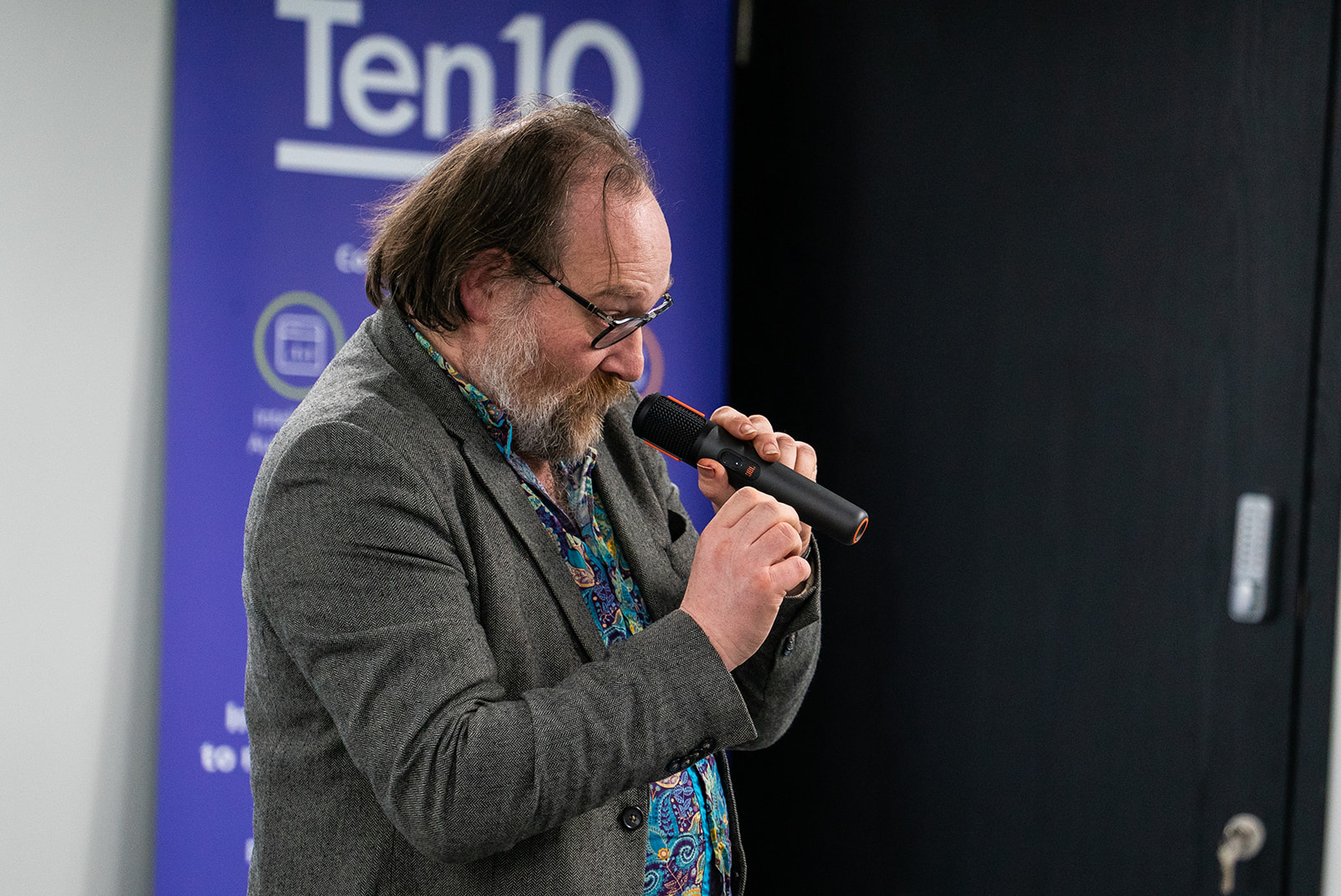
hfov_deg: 9.8
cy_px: 448
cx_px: 670
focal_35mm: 209
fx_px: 7790
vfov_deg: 6.6
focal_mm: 209
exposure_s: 1/160
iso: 3200
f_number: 5.6
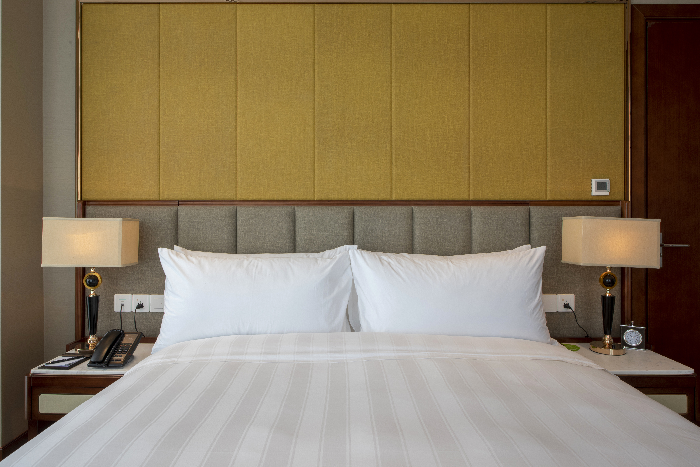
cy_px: 224
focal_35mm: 25
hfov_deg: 71.5
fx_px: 486
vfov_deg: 51.3
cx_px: 338
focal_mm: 24
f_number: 14
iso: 160
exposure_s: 1/4
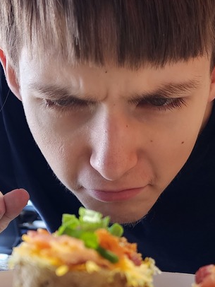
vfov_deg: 32.9
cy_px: 197
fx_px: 480
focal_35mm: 58
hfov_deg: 25.2
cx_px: 79
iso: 400
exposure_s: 1/120
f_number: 1.8
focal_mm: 6.4
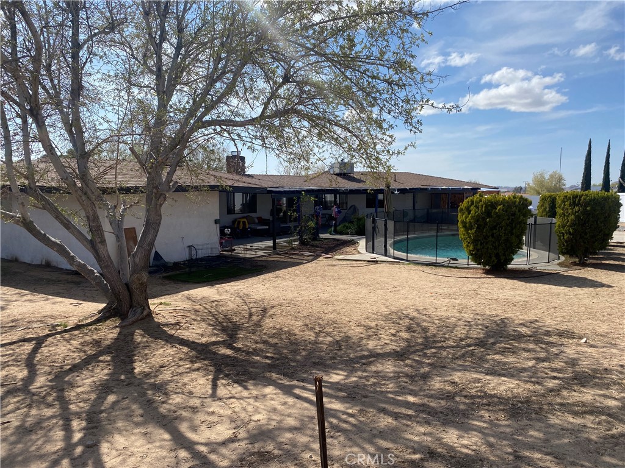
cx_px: 312
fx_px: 469
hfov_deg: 67.3
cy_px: 234
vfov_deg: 53.1
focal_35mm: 26
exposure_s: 1/3497
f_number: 1.8
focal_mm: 4.25
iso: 32
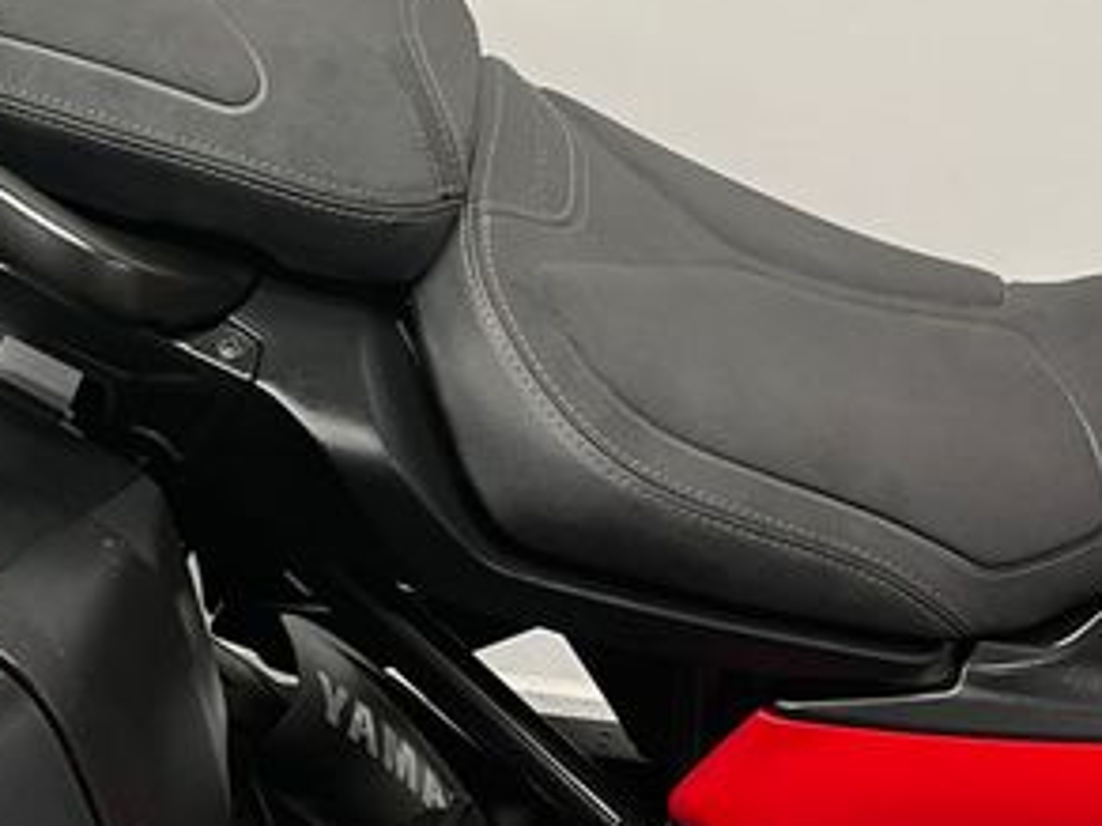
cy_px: 34
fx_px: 1815
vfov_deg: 24.7
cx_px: 245
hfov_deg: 33.0
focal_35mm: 57
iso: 80
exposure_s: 1/50
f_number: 1.6
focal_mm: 5.1
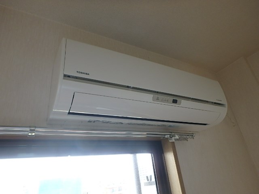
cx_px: 130
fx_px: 172
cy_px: 97
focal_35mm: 23
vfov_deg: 58.9
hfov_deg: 73.9
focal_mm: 4
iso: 160
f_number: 3.8
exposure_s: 1/60
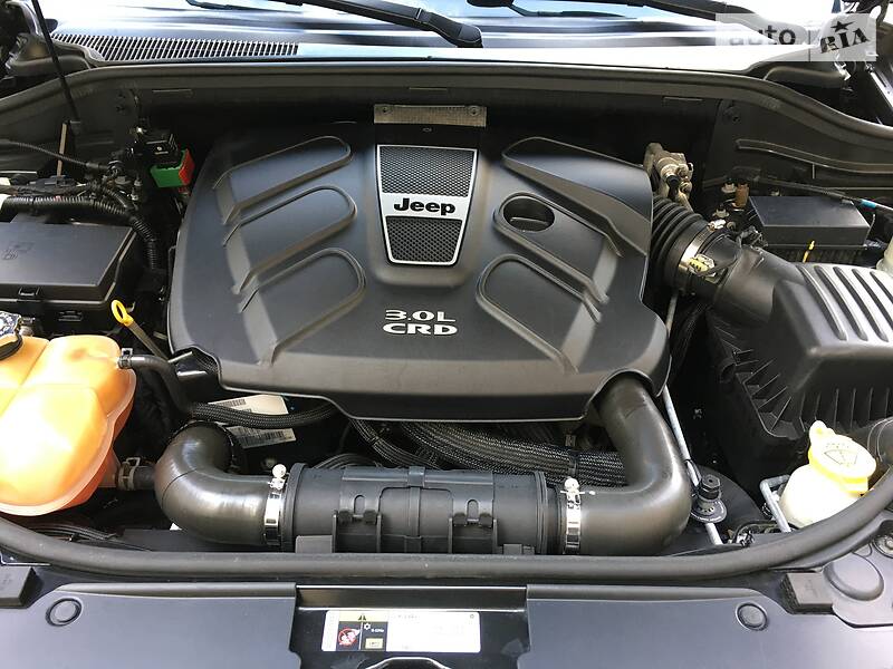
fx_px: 748
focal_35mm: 29
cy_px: 334
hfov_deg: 61.7
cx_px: 446
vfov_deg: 48.2
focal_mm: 4.2
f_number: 2.2
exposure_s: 1/33
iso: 50
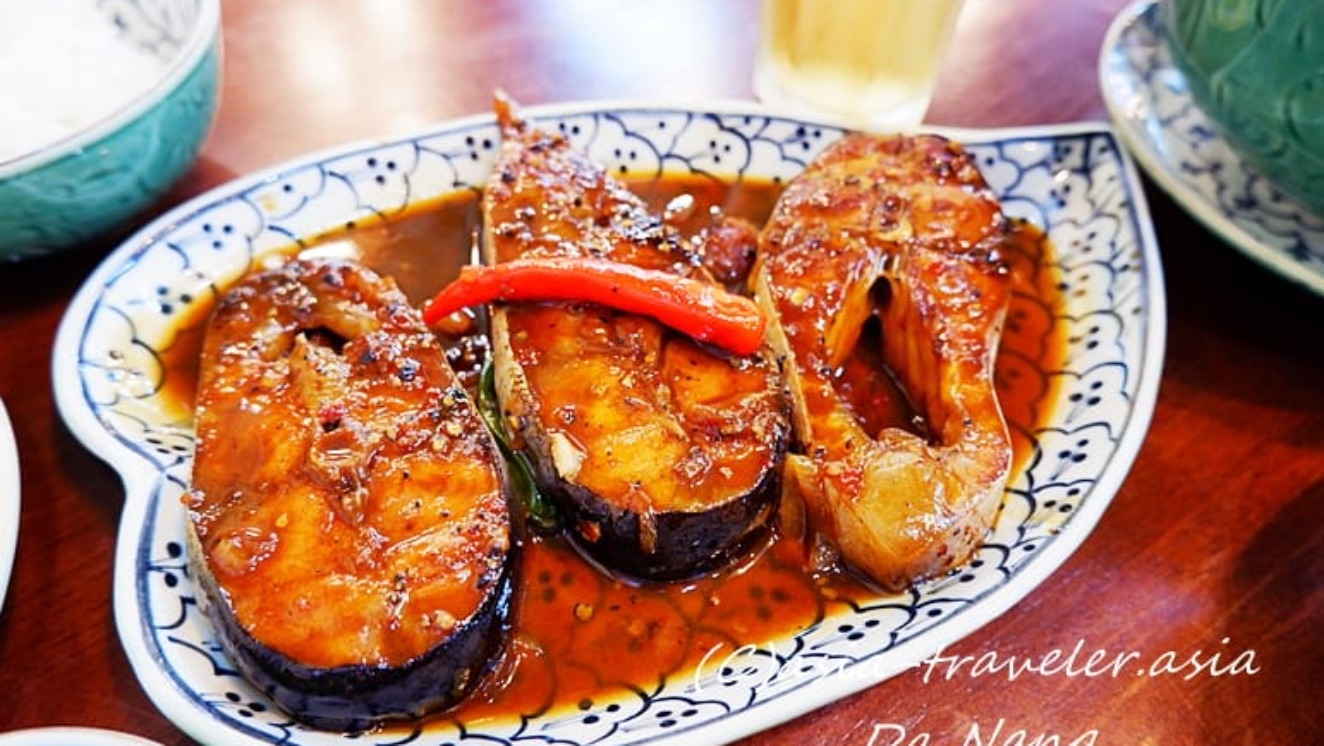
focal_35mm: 25
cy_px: 379
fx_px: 878
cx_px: 646
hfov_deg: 74.0
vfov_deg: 46.0
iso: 1000
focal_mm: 15
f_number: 3.5
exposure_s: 1/34
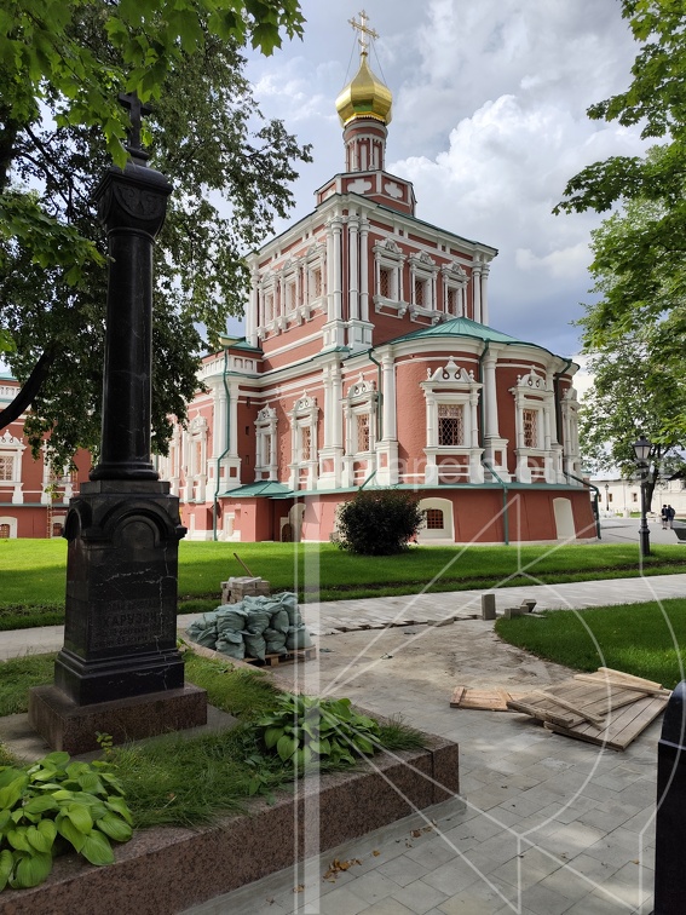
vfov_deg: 73.9
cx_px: 343
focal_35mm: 23
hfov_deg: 58.9
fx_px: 608
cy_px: 458
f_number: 1.65
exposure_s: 1/1672
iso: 50
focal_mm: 6.19
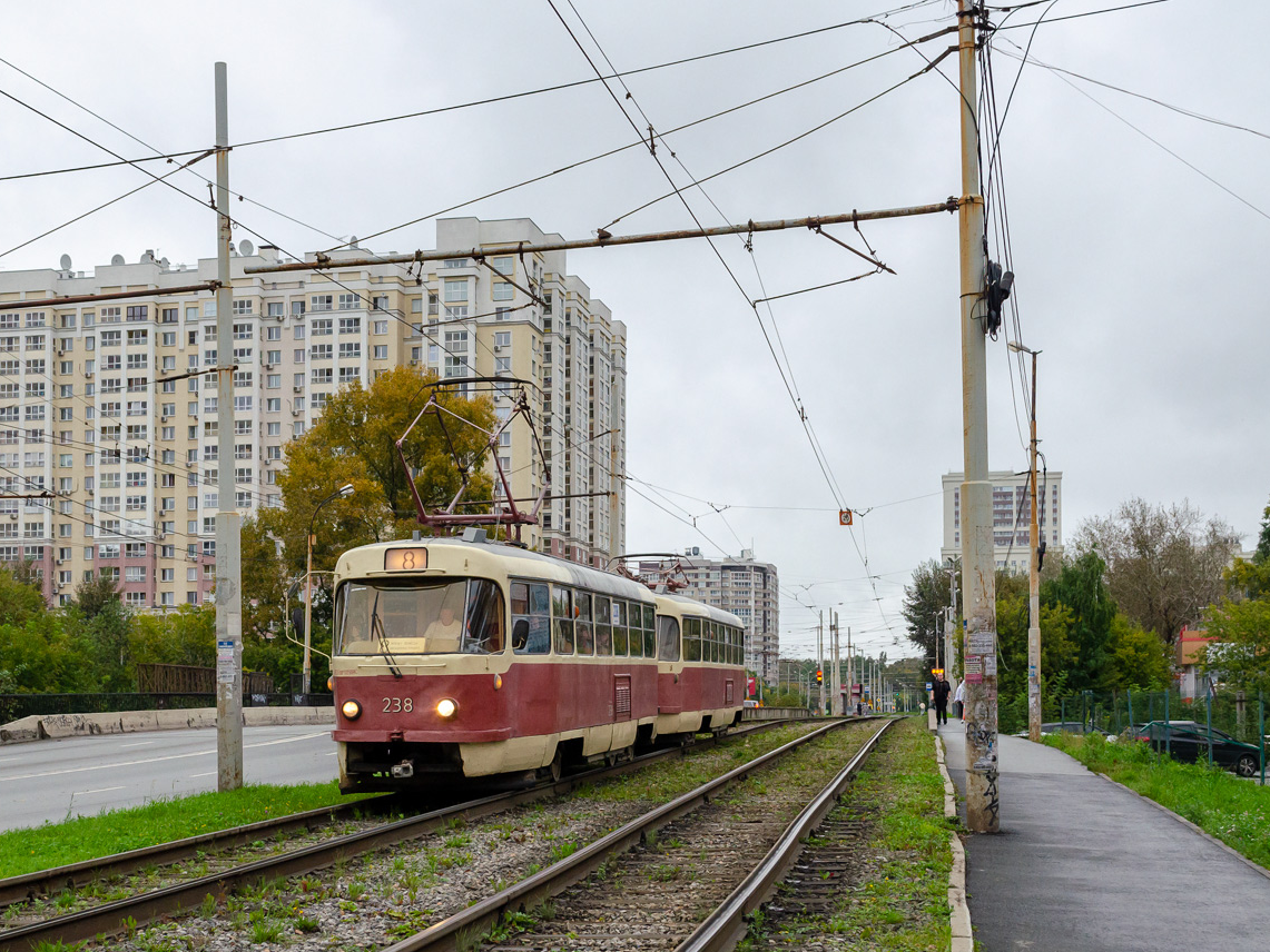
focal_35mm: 48
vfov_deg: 30.5
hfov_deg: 39.9
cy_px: 478
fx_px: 1745
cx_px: 555
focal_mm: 29
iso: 500
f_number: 6.3
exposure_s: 1/400
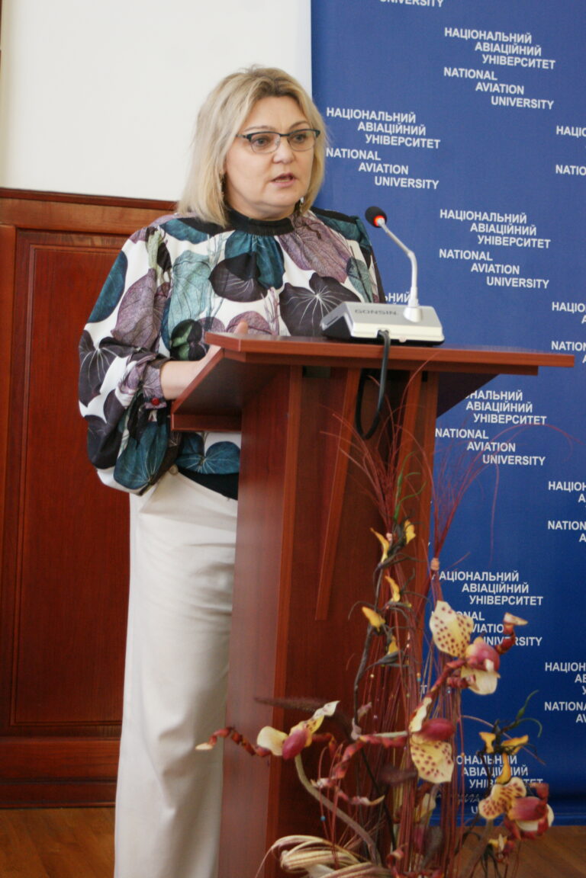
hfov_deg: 18.2
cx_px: 293
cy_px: 439
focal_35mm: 75
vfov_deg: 27.0
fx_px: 1831
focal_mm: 50
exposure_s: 1/15
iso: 800
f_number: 5.6
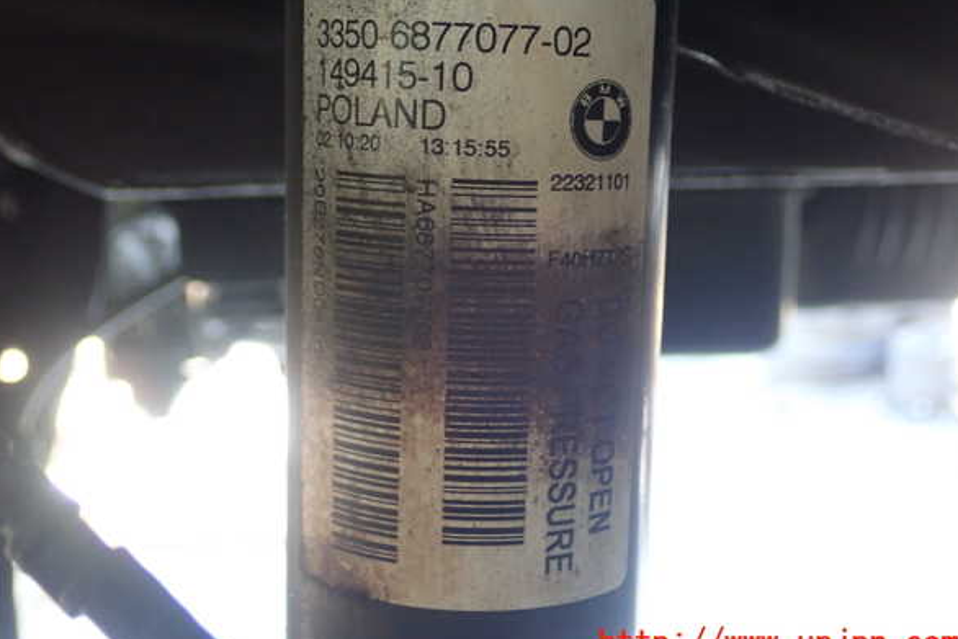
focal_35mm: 49
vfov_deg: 27.5
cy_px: 297
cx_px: 477
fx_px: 1304
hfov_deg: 40.3
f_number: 3.1
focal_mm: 8.41
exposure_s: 1/25
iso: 800
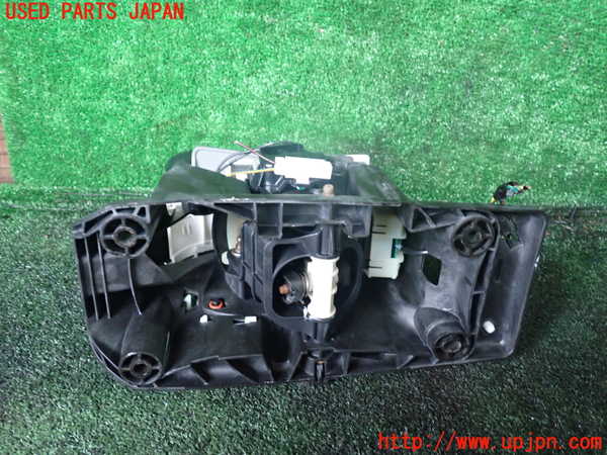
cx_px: 304
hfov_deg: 60.0
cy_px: 228
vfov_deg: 46.8
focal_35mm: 30
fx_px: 526
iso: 640
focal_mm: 5.4
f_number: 2.3
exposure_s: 1/30
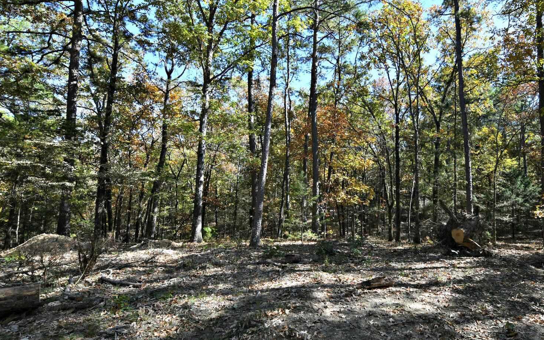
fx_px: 297
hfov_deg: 83.8
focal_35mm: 20
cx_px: 333
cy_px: 169
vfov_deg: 59.6
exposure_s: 1/320
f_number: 9
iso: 400
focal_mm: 14
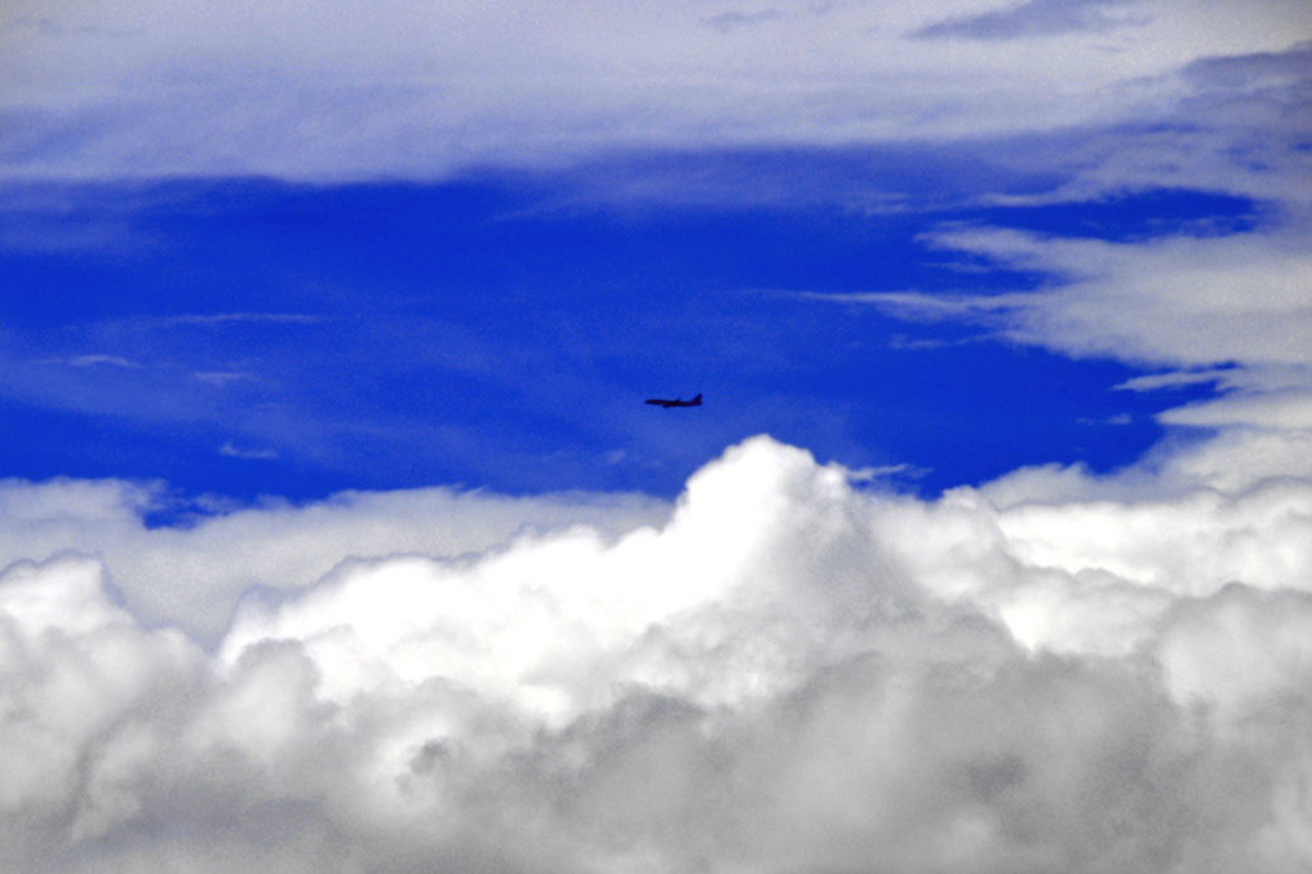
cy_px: 436
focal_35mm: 302
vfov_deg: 4.5
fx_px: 11004
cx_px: 656
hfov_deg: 6.8
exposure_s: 1/800
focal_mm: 200
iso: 200
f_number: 13
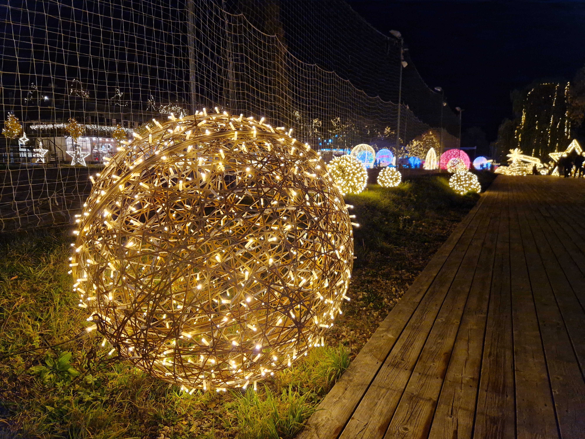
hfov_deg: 73.9
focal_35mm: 23
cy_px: 220
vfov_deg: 58.9
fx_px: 389
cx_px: 292
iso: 1000
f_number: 1.8
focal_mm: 5.4
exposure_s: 1/100
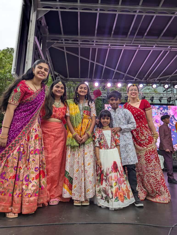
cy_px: 118
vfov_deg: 71.5
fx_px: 163
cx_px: 88
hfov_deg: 56.9
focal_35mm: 24
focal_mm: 6.81
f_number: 1.85
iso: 55
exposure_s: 1/397
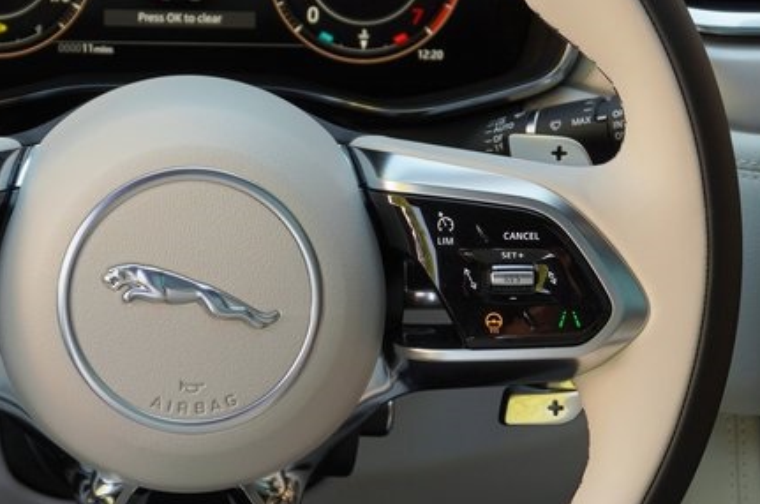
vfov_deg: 14.2
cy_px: 242
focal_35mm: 96
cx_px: 192
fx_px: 2028
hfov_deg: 21.1
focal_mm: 27
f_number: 5
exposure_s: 1/60
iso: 100
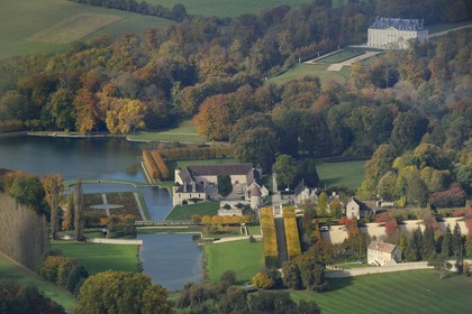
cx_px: 236
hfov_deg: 10.3
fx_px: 2622
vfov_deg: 6.9
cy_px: 157
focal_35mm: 200
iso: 400
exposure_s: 1/800
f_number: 7.1
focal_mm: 200
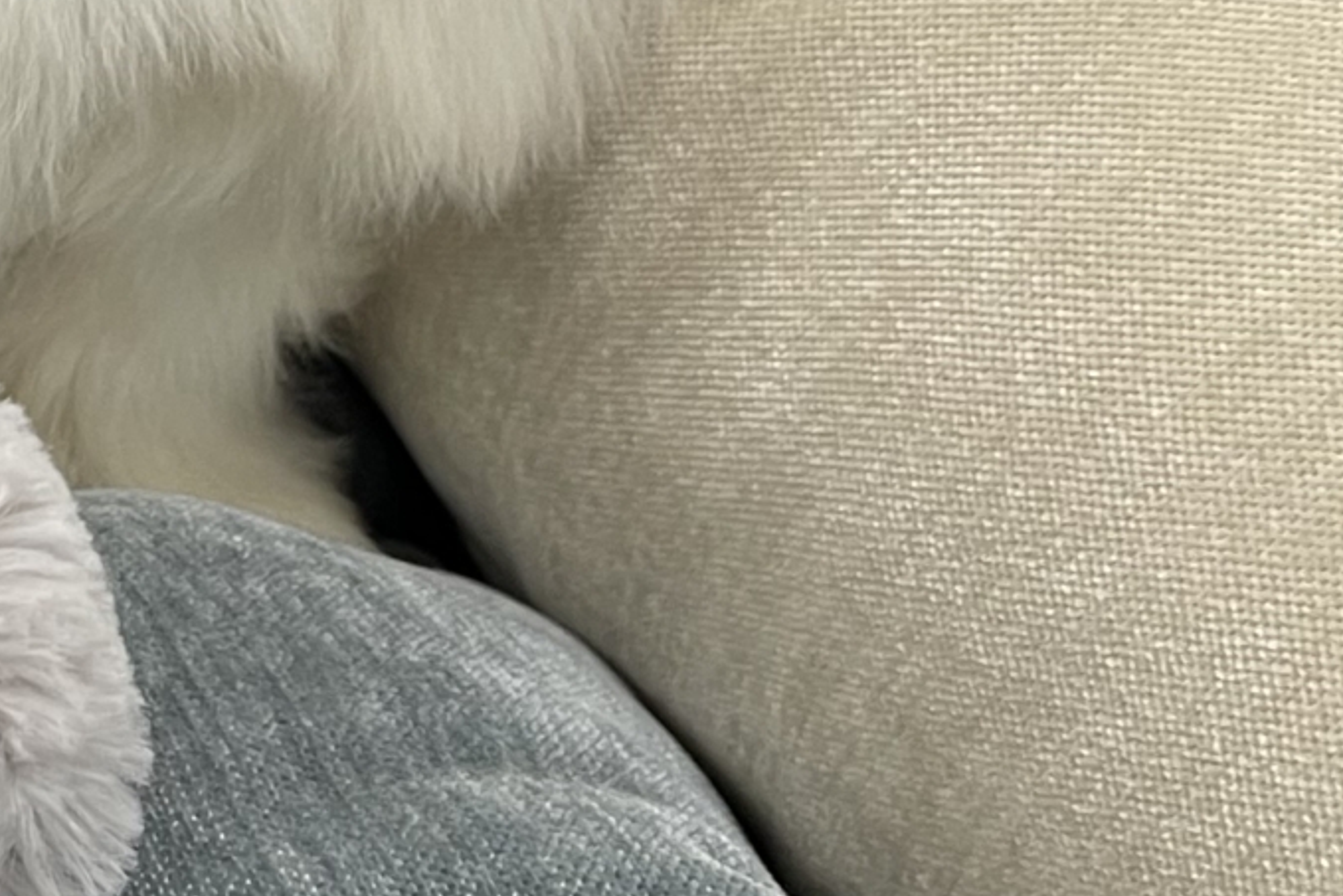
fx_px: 3656
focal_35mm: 98
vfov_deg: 13.7
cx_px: -156
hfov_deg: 19.8
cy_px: -73
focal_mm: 5.1
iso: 80
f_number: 1.6
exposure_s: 1/60
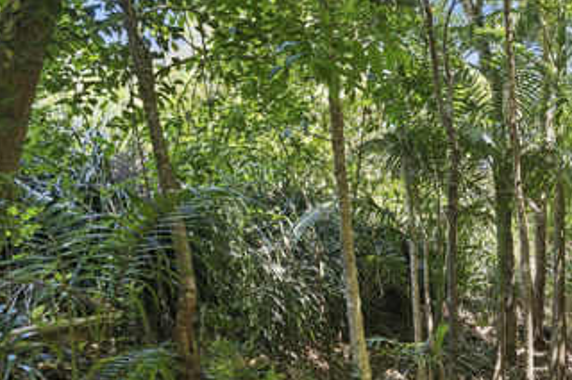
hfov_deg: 41.7
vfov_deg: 31.9
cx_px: 558
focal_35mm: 41
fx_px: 655
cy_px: 274
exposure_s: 1/40
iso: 800
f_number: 7.1
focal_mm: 16.5
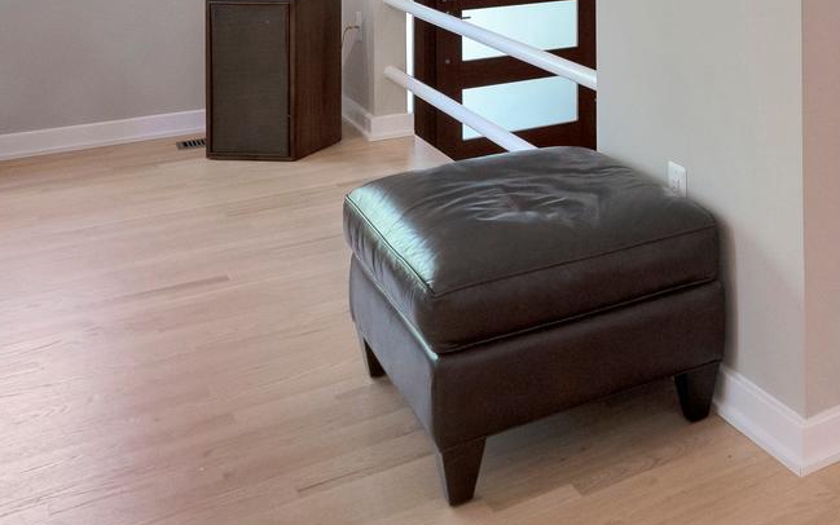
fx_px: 1030
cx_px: 1004
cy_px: -233
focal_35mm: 45
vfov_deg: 23.6
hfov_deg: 35.2
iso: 800
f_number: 3.5
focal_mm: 14
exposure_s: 1/125
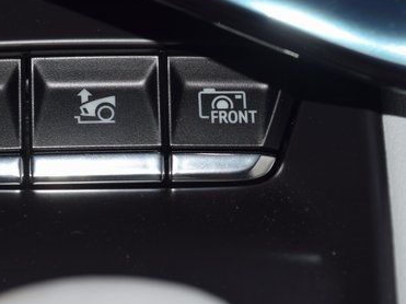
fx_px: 1604
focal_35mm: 137
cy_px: 106
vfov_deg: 10.8
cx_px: 97
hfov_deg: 14.4
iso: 100
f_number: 8
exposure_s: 1/60
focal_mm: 55
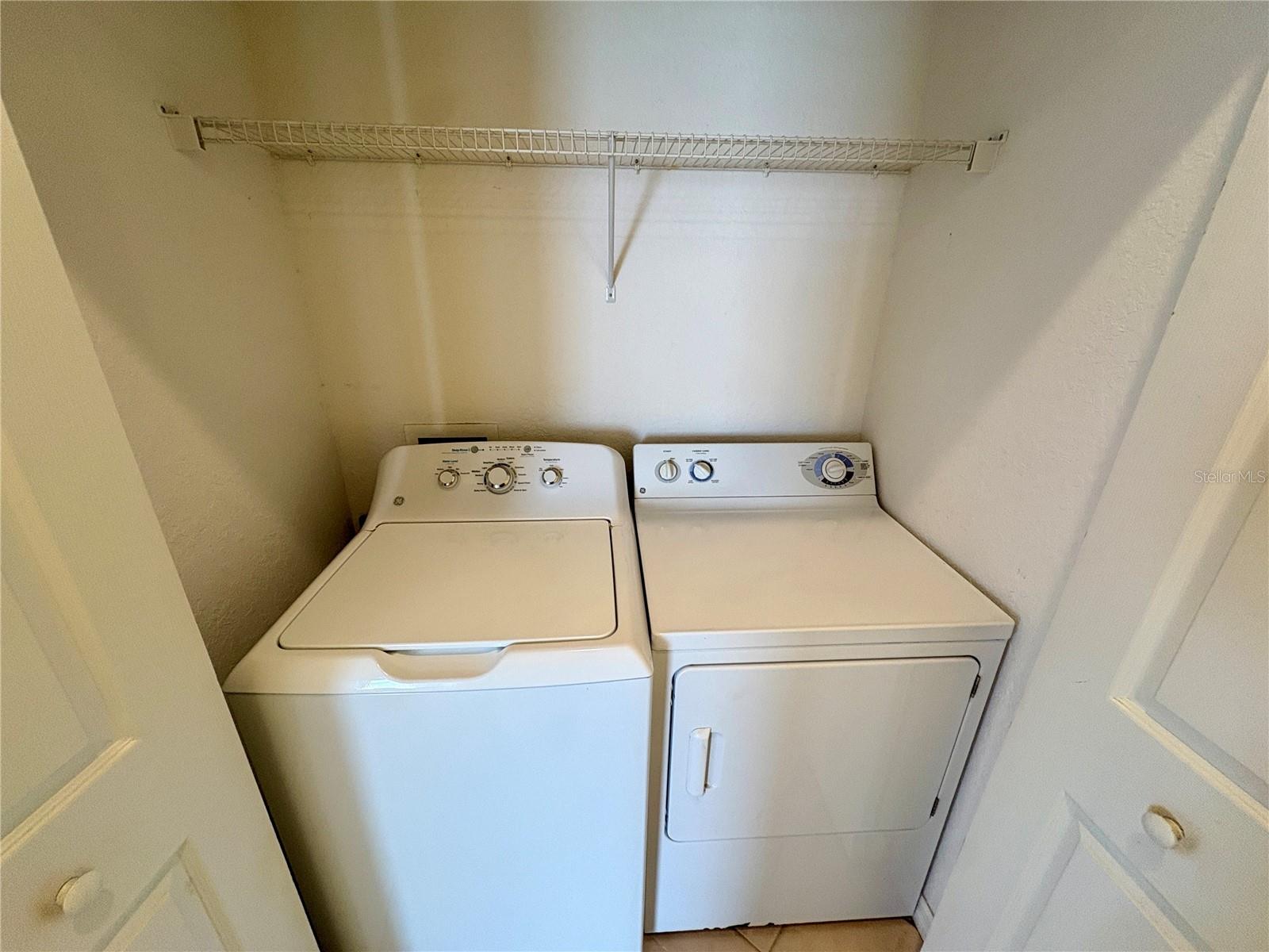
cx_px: 634
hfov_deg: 102.1
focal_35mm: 14
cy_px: 476
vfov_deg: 85.7
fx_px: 513
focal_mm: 2.22
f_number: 2.2
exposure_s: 1/120
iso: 200
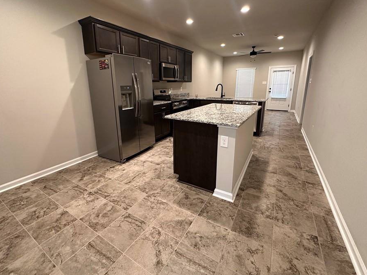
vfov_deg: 77.8
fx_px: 170
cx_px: 174
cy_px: 122
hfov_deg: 94.4
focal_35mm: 16
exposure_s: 1/60
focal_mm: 2.22
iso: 400
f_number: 2.2
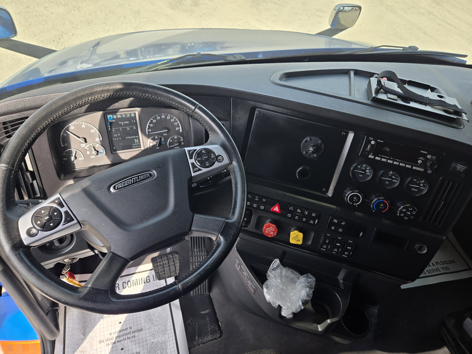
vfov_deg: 58.9
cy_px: 177
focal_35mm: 23
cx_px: 236
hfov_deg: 73.9
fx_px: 314
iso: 25
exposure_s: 1/325
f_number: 1.8
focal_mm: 5.4
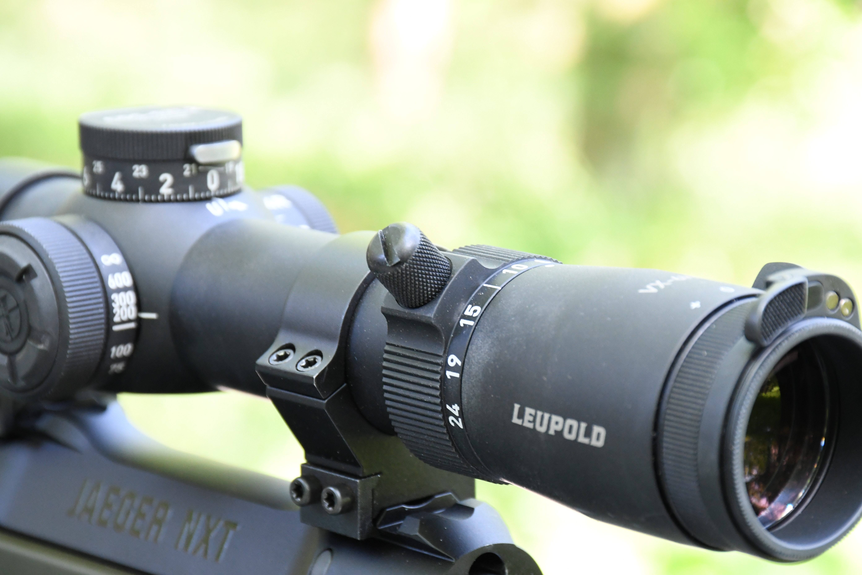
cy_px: 288
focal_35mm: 168
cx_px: 431
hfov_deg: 12.2
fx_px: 4022
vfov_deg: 8.2
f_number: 10
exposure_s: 1/60
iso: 2800
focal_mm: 112
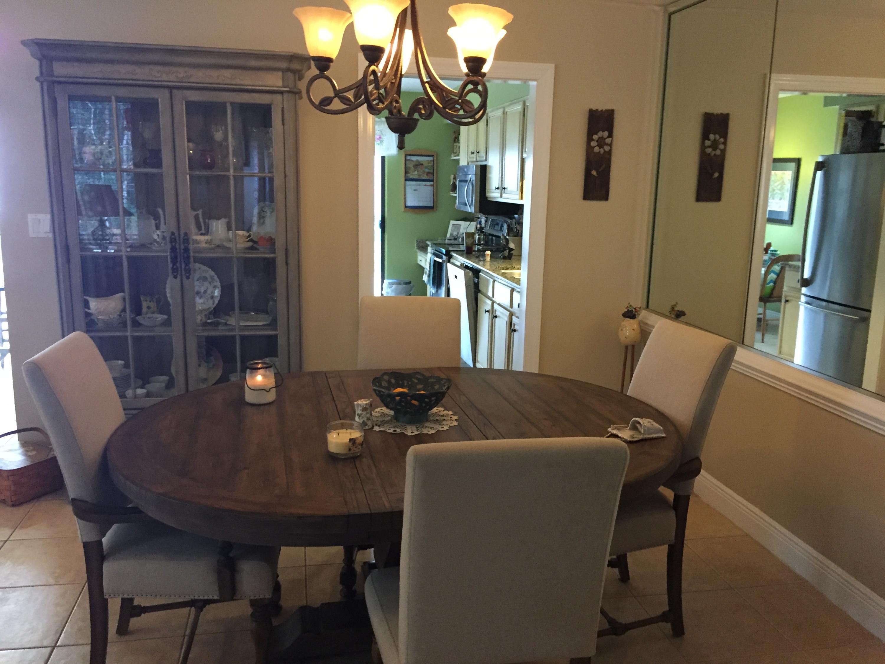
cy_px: 332
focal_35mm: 29
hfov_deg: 61.7
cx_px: 442
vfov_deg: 48.2
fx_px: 741
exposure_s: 1/20
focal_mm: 4.15
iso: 250
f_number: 2.2
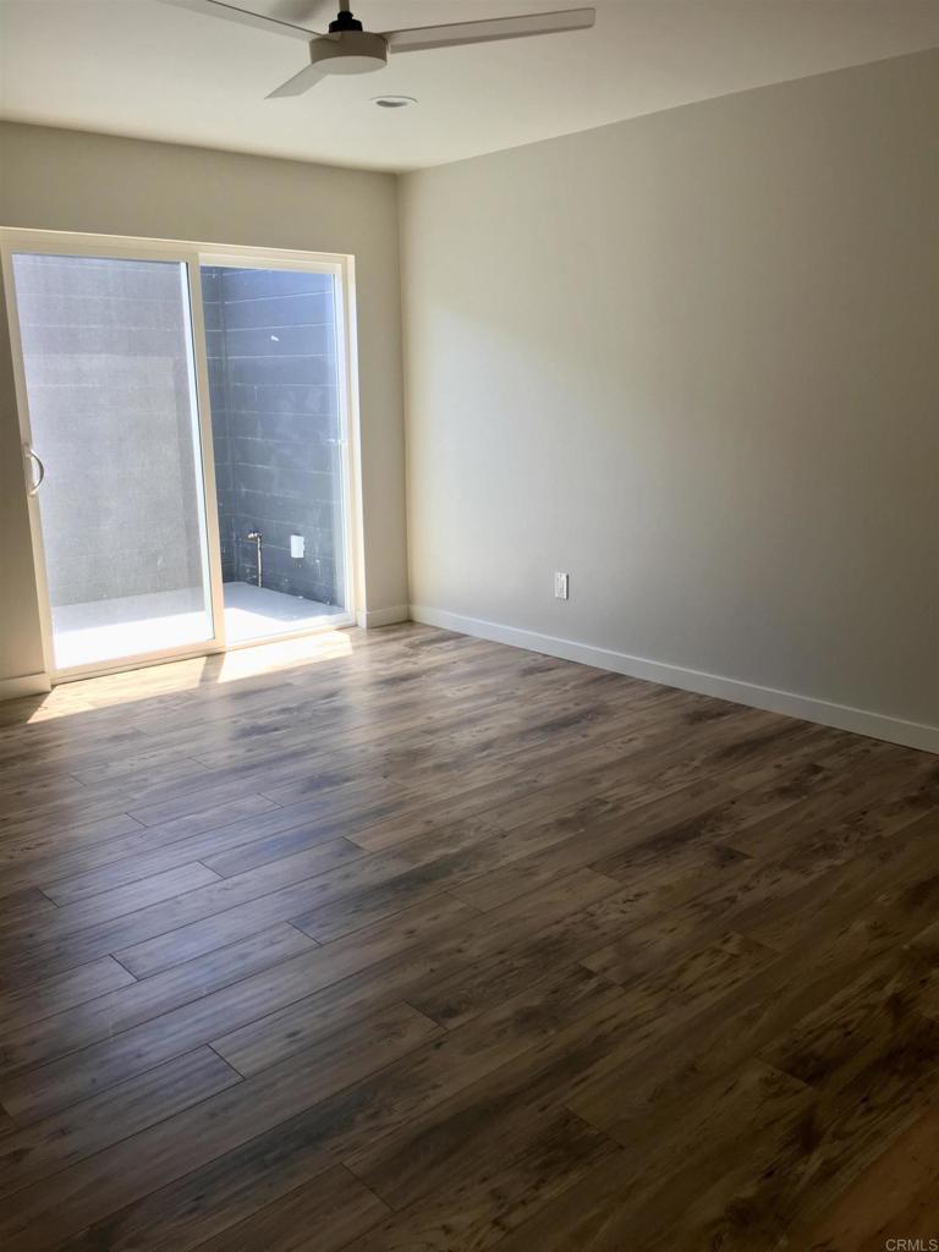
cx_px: 470
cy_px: 626
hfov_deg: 48.2
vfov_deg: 61.7
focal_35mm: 29
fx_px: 1049
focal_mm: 4.15
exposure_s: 1/40
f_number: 2.2
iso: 32
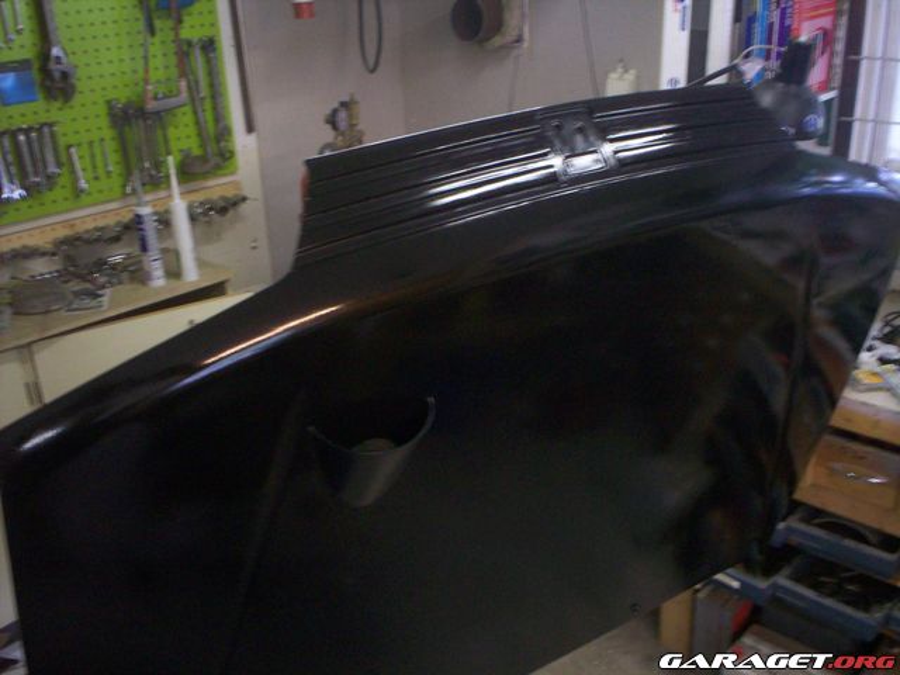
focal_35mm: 36
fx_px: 936
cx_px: 450
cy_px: 338
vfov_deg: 39.7
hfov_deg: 51.4
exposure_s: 1/8
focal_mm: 6
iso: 200
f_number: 4.5
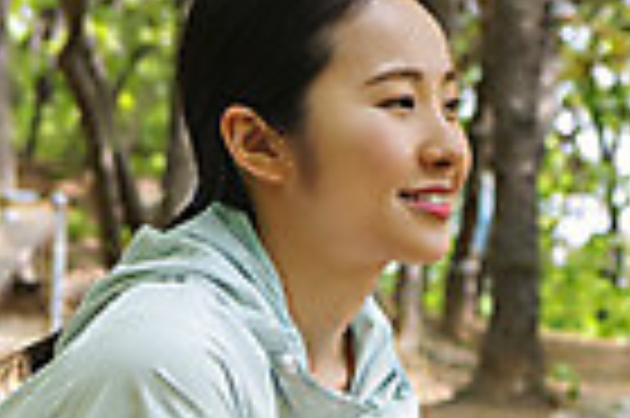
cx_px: 1102
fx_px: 3741
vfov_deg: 6.4
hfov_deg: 9.2
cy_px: 405
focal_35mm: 214
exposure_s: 1/125
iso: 200
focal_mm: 50
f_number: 5
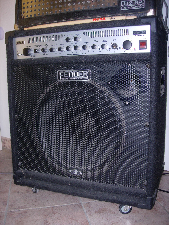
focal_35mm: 38
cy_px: 112
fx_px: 247
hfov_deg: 37.7
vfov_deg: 49.0
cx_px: 84
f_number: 2.8
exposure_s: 1/64
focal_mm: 7.8
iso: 79
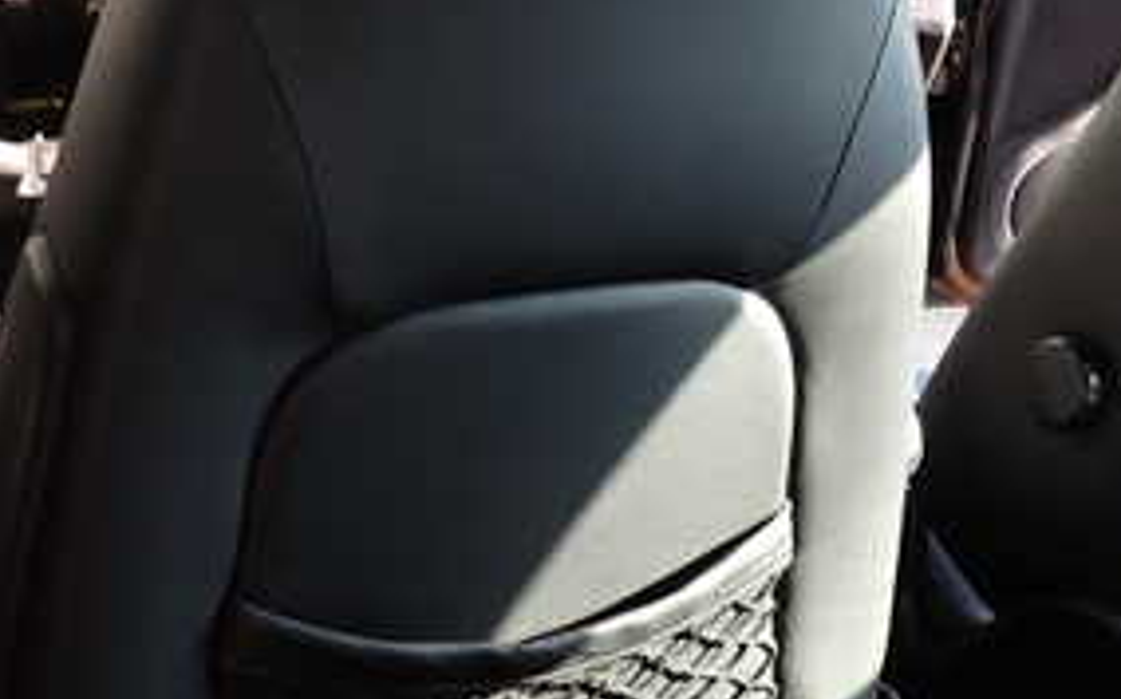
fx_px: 1709
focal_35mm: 56
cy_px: 272
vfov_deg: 23.1
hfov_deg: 35.8
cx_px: 789
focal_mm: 4.5
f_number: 2
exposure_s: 1/100
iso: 100
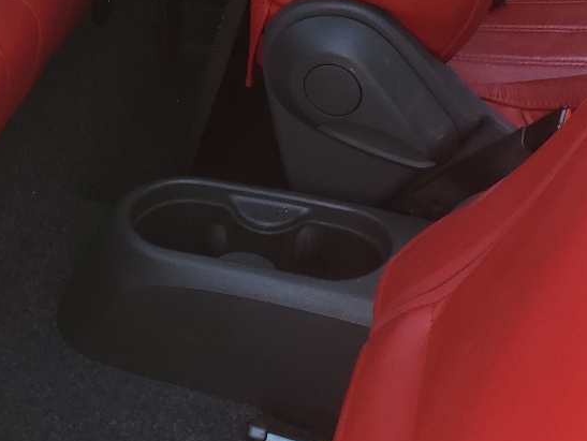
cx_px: 23
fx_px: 1290
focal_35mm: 76
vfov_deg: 18.3
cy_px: -101
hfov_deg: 24.6
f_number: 1.5
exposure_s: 1/222
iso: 50
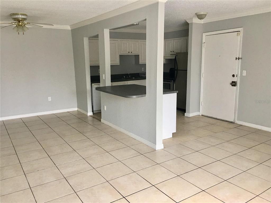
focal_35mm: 29
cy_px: 102
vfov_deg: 48.2
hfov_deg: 61.7
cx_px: 136
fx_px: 227
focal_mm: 4.15
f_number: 2.2
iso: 32
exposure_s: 1/30
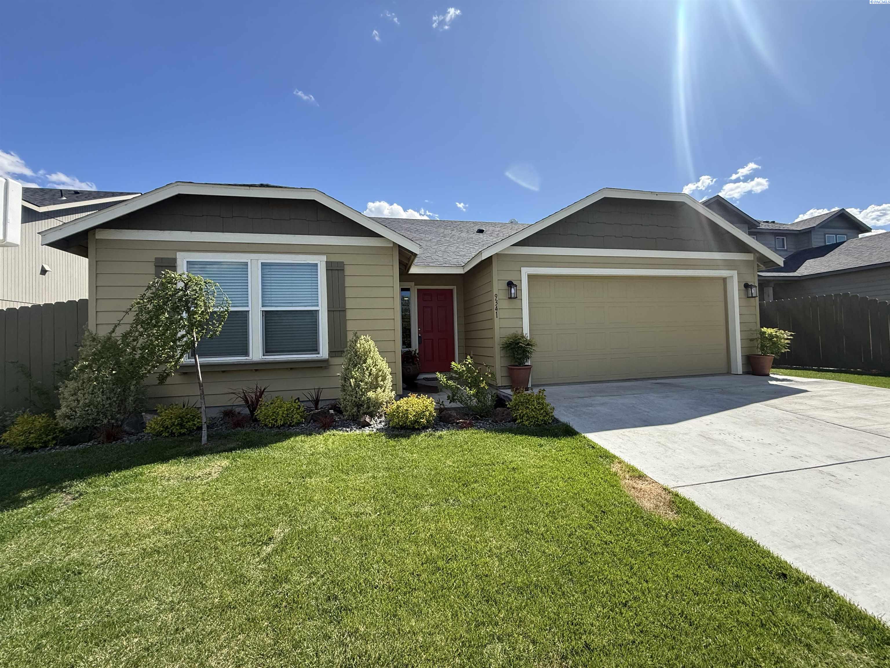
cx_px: 445
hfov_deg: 102.1
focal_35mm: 14
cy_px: 334
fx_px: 360
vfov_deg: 85.7
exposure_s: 1/1431
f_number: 2.2
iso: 80
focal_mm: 2.22
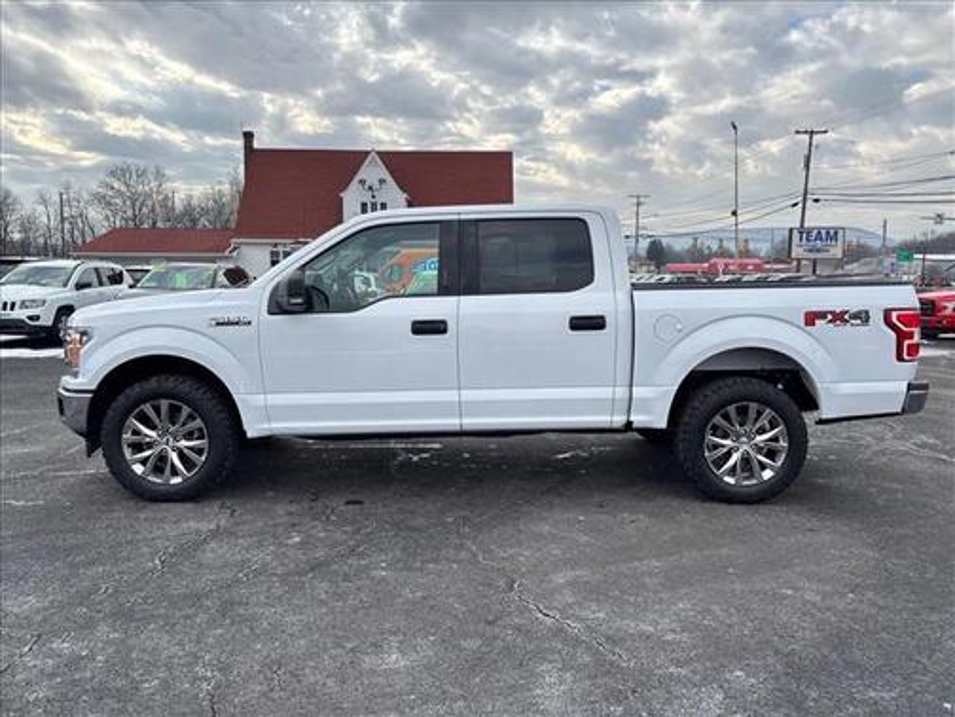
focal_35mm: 26
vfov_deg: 53.1
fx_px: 717
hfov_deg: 67.3
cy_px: 358
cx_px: 478
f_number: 1.6
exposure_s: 1/769
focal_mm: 5.96
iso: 50
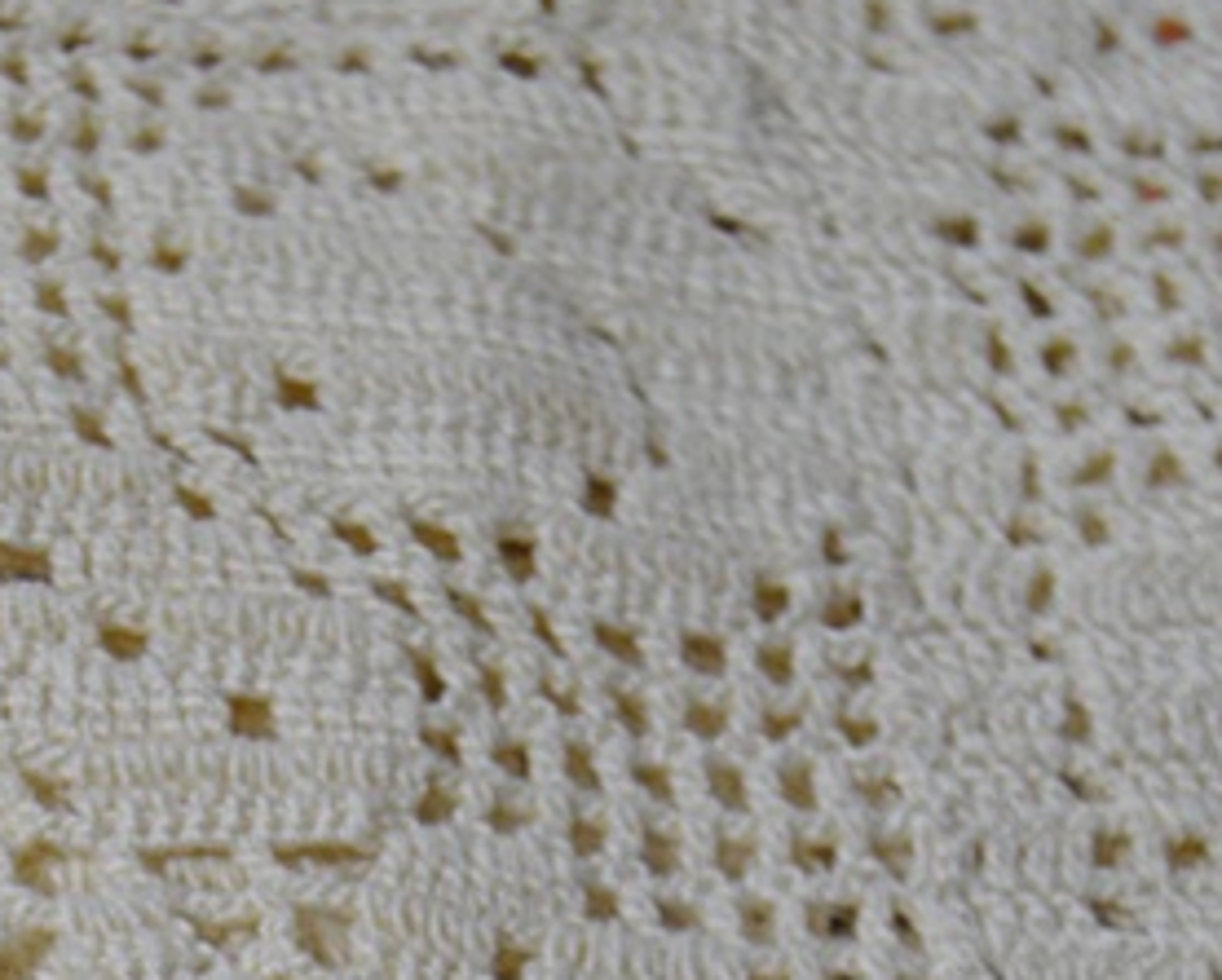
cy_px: 1406
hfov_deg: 9.9
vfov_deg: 7.9
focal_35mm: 193
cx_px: -84
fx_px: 6985
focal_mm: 38
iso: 400
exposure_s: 1/80
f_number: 4.8
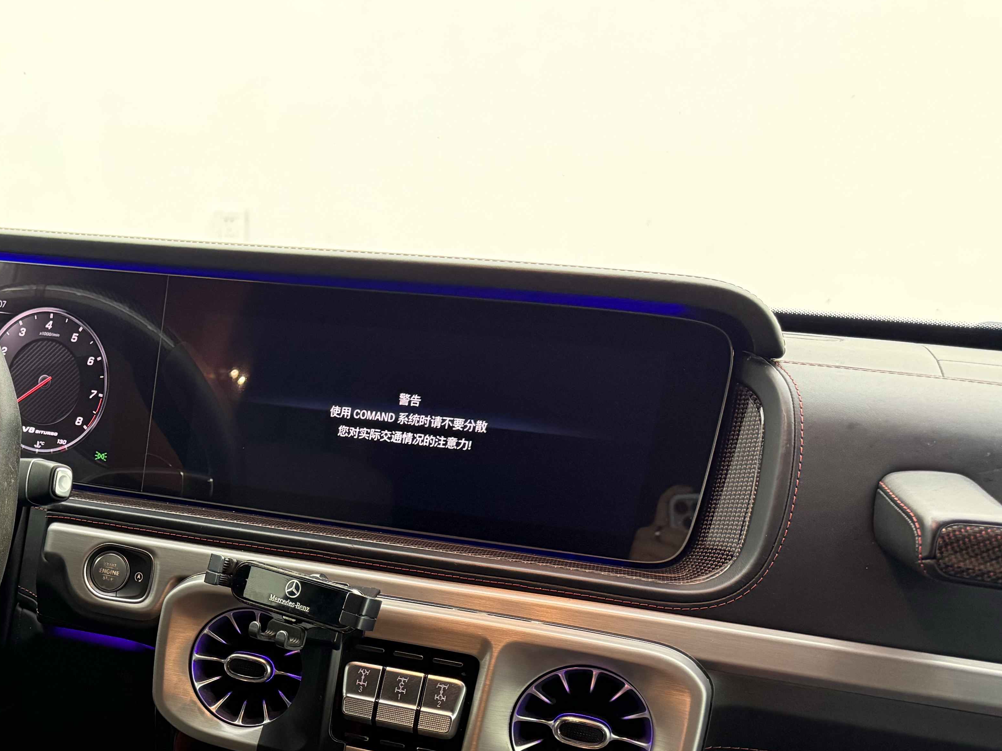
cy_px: 680
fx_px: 1274
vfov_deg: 31.3
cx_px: 117
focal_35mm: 44
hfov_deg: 40.0
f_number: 1.78
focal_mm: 6.76
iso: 400
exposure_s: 1/100
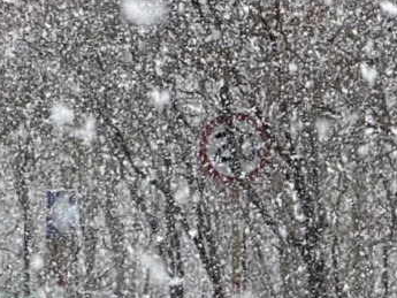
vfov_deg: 3.0
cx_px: -61
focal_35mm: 501
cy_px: 75
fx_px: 5748
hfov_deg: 3.9
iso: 200
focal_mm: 15.66
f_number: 2.8
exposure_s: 1/99
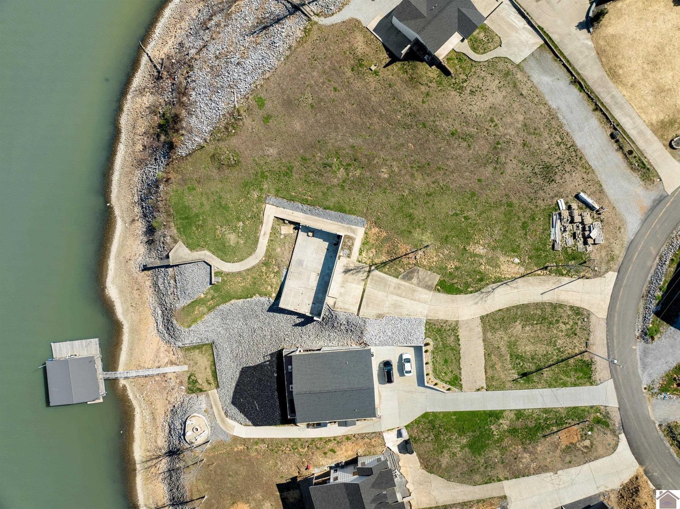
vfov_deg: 56.8
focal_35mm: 24
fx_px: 471
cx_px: 340
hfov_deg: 71.6
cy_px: 254
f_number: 2.8
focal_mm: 12.29
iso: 100
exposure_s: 1/800
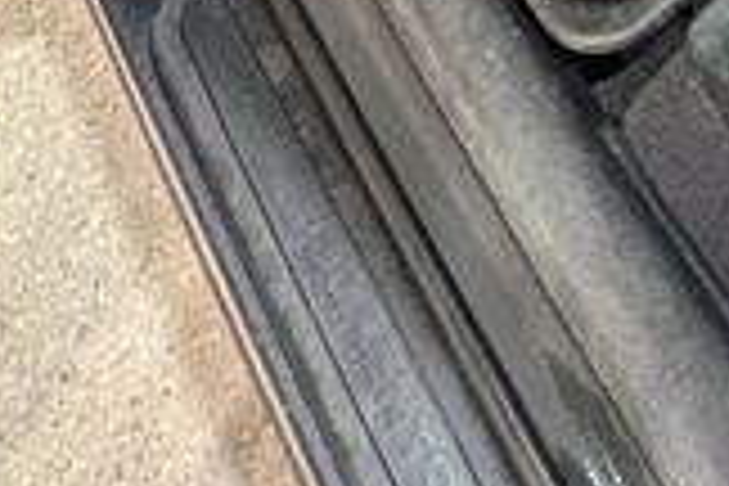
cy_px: -1220
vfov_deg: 9.3
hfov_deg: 19.8
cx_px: 1022
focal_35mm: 92
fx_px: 1863
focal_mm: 1.83
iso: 58
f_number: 2.2
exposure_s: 1/25
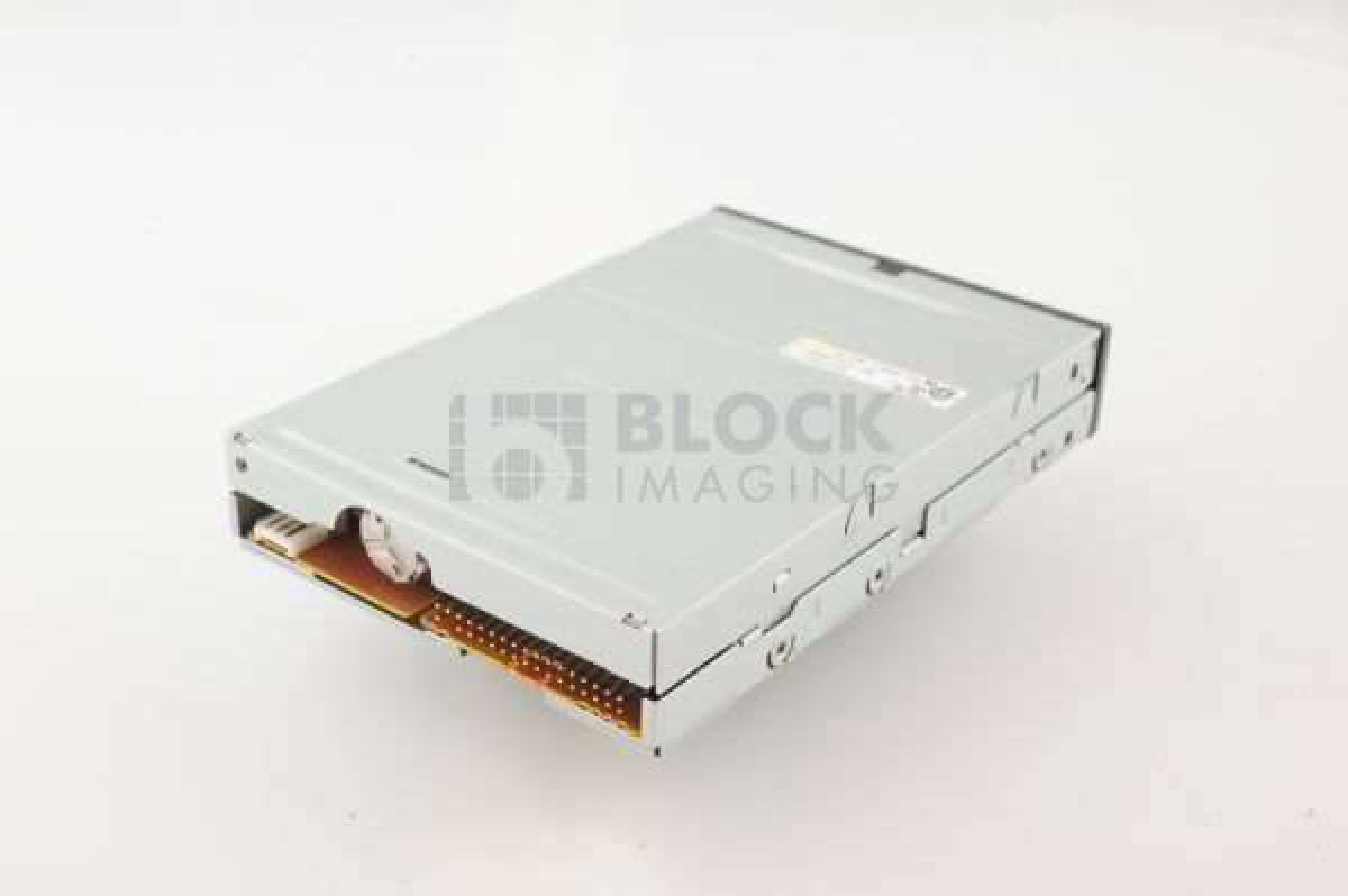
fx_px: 1871
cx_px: 674
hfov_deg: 39.6
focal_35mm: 50
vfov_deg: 26.9
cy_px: 448
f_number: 13
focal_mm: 50
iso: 1600
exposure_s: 1/125
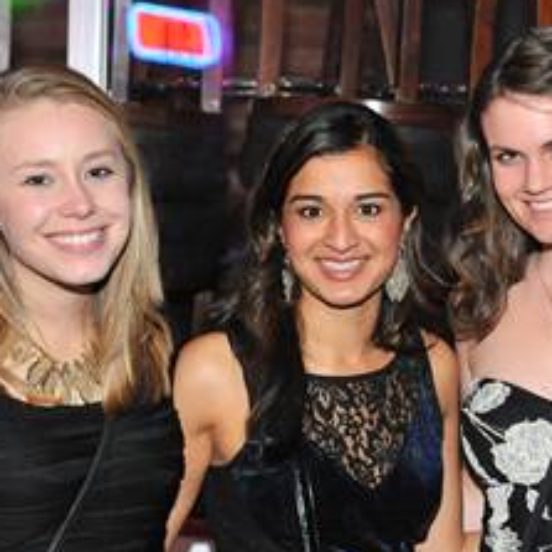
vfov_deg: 16.0
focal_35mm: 109
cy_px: 280
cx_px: 468
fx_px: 1966
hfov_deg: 15.8
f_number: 4
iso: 2500
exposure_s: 1/100
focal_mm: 52
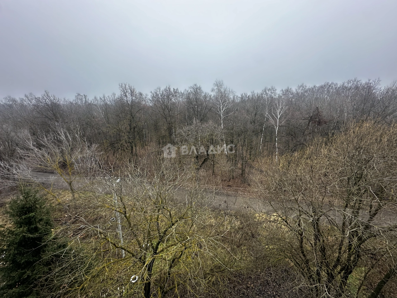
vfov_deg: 85.7
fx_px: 161
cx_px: 198
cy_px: 149
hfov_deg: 102.1
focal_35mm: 14
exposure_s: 1/99
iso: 64
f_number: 2.2
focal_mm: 2.22
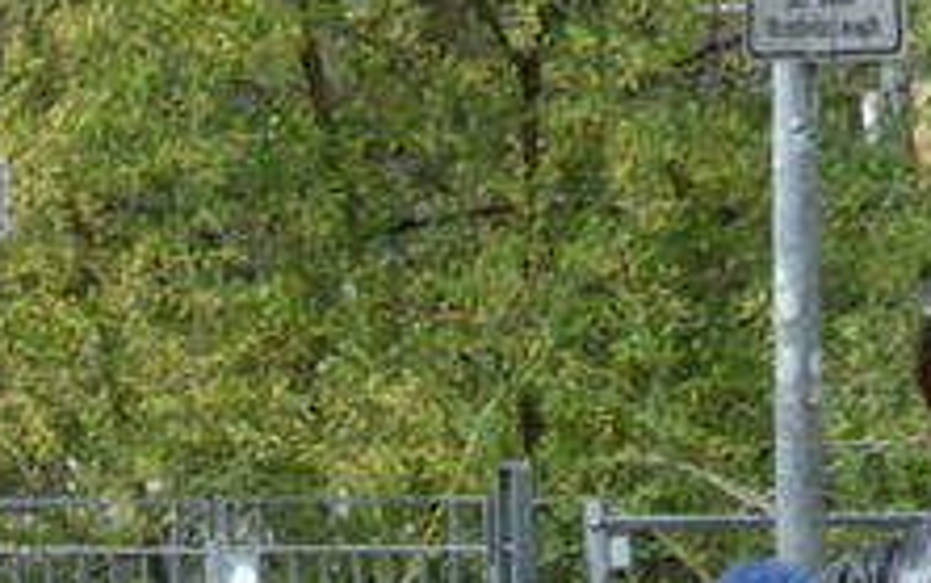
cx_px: -1225
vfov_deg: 0.9
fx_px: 35667
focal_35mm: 1405
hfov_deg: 1.5
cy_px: 1103
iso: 1600
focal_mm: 170
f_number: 36
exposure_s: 1/200
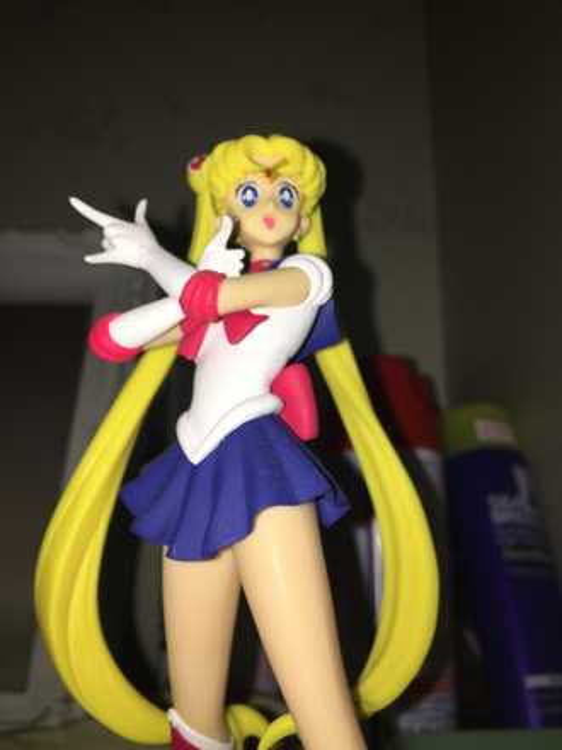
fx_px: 628
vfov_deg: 61.7
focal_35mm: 29
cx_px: 281
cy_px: 375
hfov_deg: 48.2
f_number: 2.2
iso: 25
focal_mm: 4.15
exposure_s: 1/265
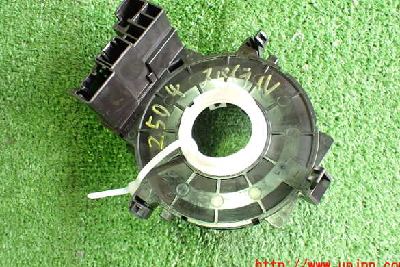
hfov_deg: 58.7
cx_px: 204
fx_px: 356
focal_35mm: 32
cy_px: 120
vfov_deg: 41.1
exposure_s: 1/50
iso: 800
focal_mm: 5.4
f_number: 2.3
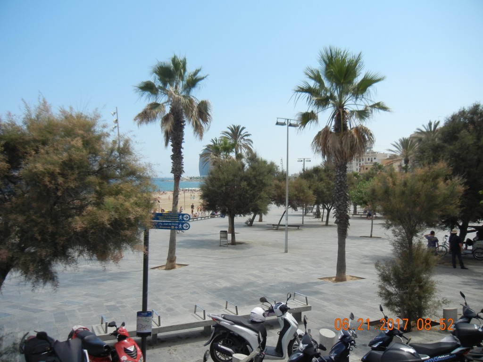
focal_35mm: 30
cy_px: 181
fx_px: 419
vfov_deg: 46.8
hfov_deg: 60.0
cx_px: 242
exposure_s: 1/380
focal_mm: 5.4
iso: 160
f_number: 7
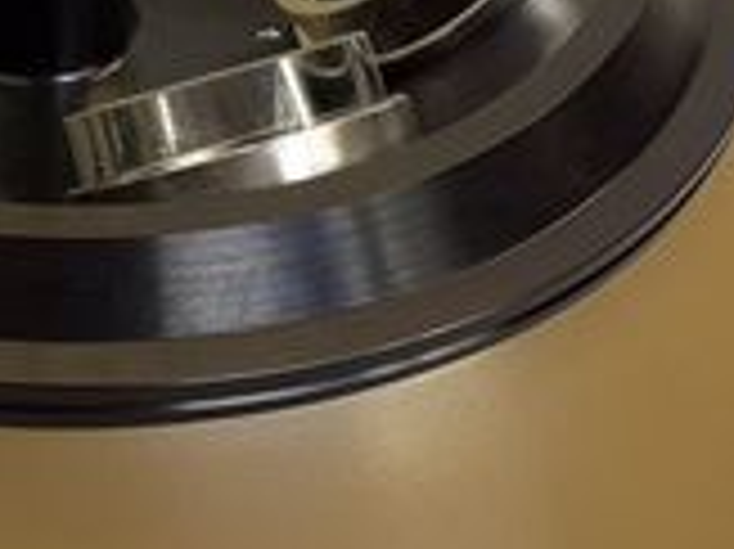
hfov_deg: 18.1
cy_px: 194
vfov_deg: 13.9
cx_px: -9
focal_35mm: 106
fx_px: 2246
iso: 40
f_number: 1.9
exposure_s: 1/165
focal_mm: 3.6
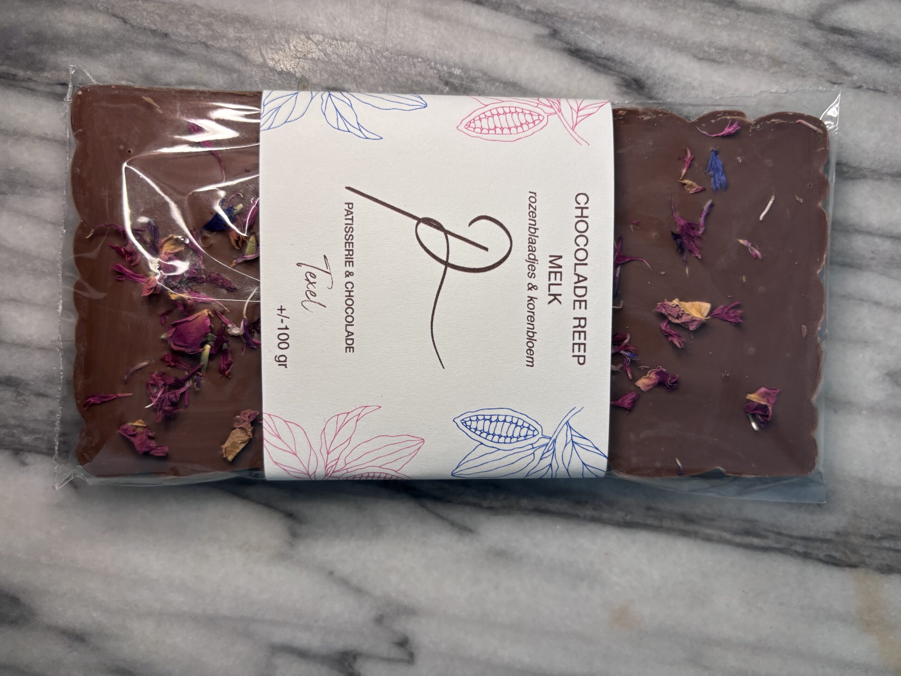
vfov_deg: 53.1
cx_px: 450
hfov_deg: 67.3
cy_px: 338
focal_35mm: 26
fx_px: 677
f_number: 1.6
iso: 100
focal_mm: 5.96
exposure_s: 1/100
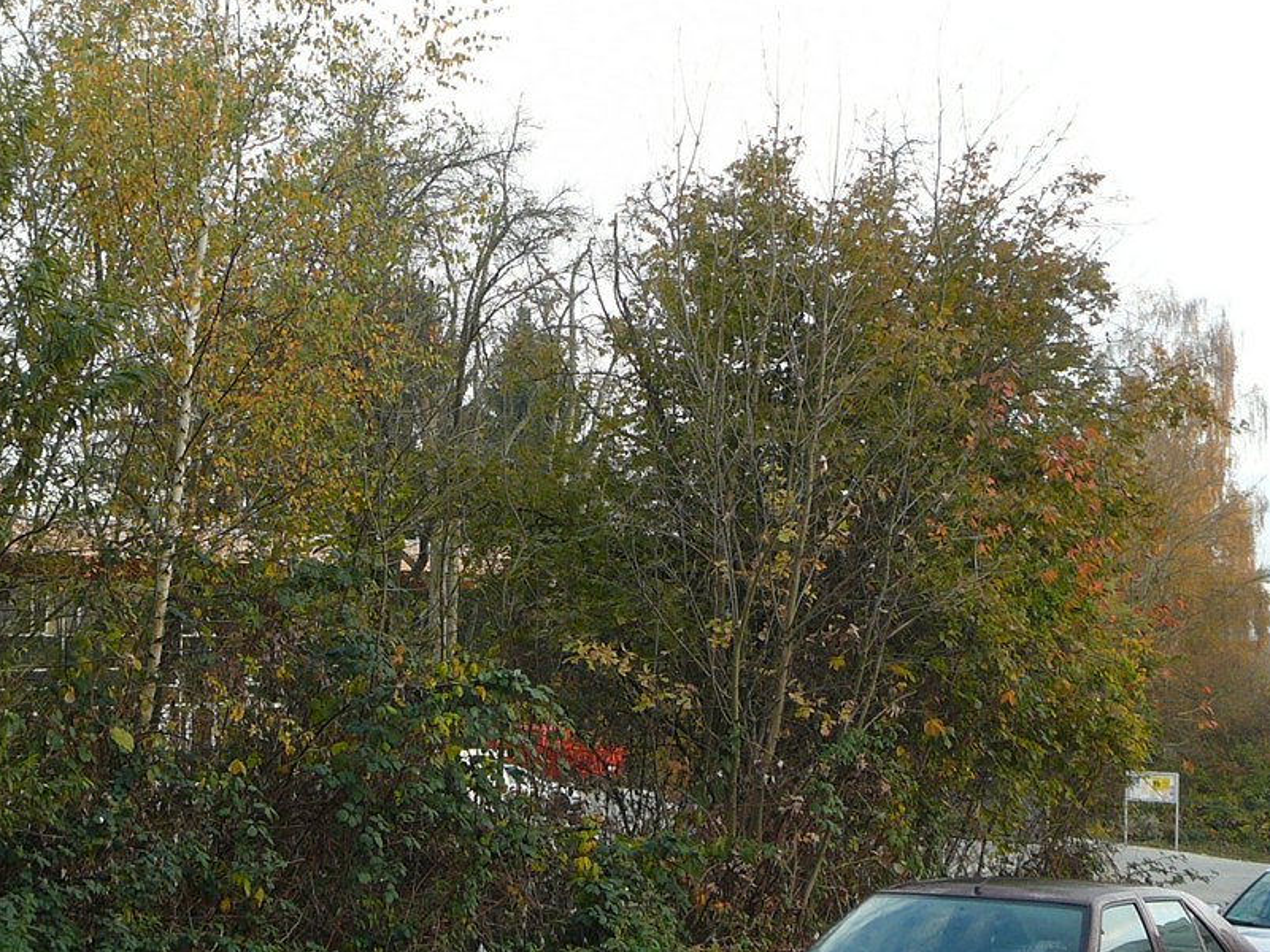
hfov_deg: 34.2
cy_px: 601
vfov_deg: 26.0
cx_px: 506
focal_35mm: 56
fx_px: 2055
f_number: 2.8
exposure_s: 1/100
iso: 80
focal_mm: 5.2
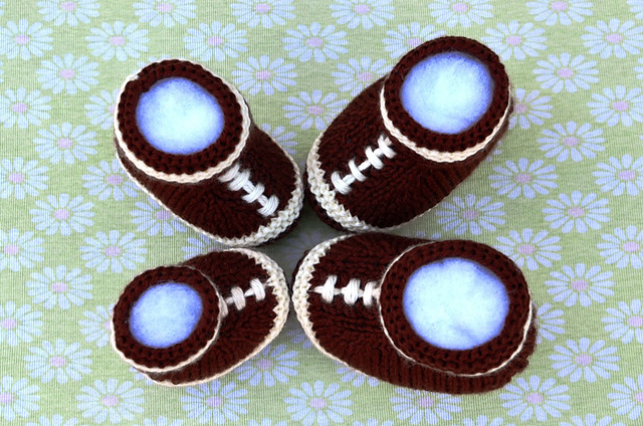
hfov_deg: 37.9
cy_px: 213
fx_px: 936
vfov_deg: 25.6
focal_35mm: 52
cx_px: 322
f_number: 9
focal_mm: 35
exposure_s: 1/100
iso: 400
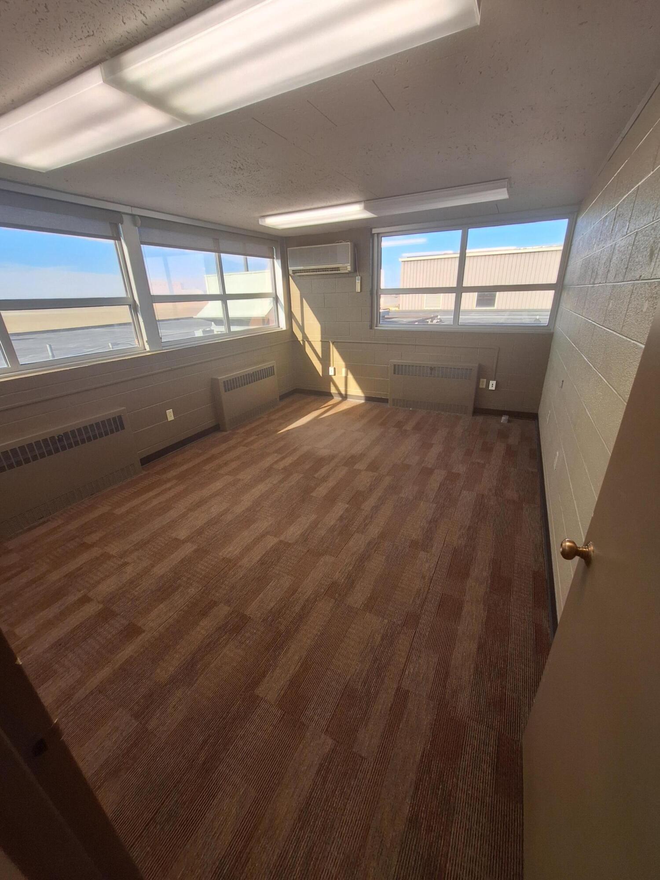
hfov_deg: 89.9
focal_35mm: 13
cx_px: 330
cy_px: 440
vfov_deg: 106.2
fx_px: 330
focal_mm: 1.74
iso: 50
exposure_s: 1/100
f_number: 2.2
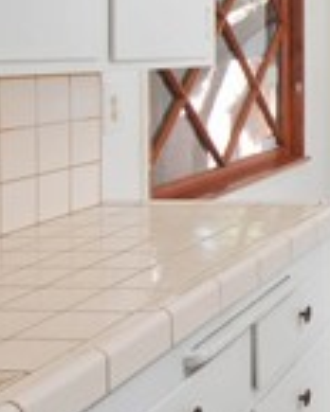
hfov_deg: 19.5
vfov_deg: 29.2
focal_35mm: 62
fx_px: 757
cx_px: 566
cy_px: 38
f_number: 6.3
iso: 400
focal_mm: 15
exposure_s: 1/125
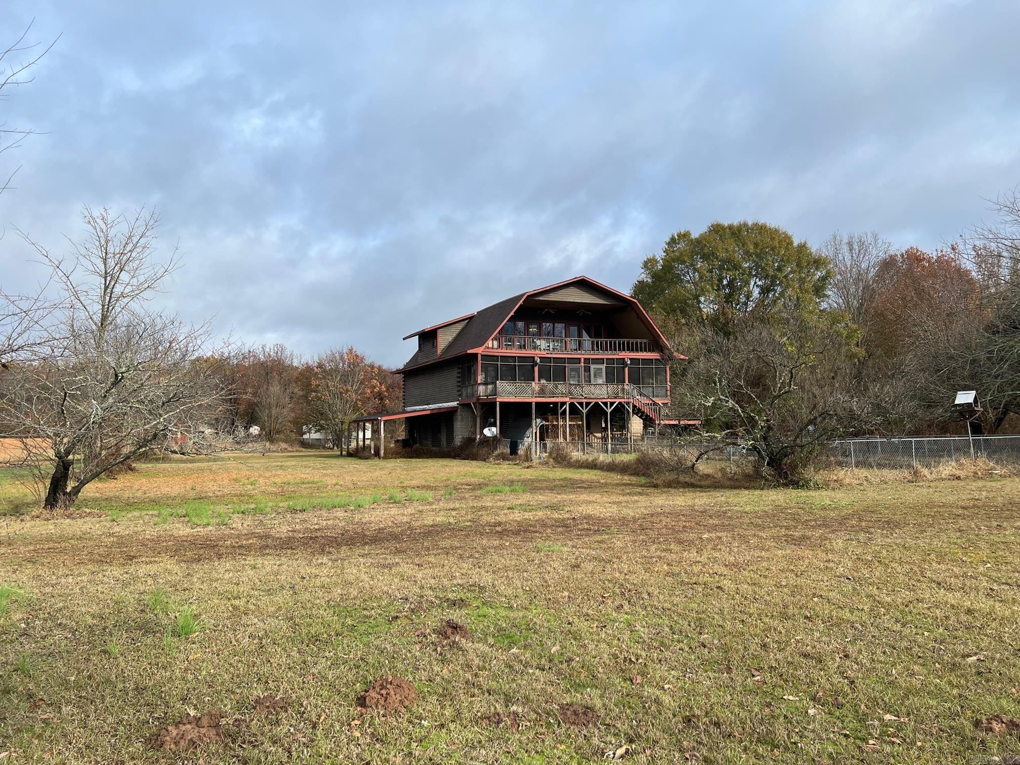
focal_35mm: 26
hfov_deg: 67.3
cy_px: 382
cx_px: 510
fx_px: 766
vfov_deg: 53.1
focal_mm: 5.7
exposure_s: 1/2513
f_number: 1.5
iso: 50
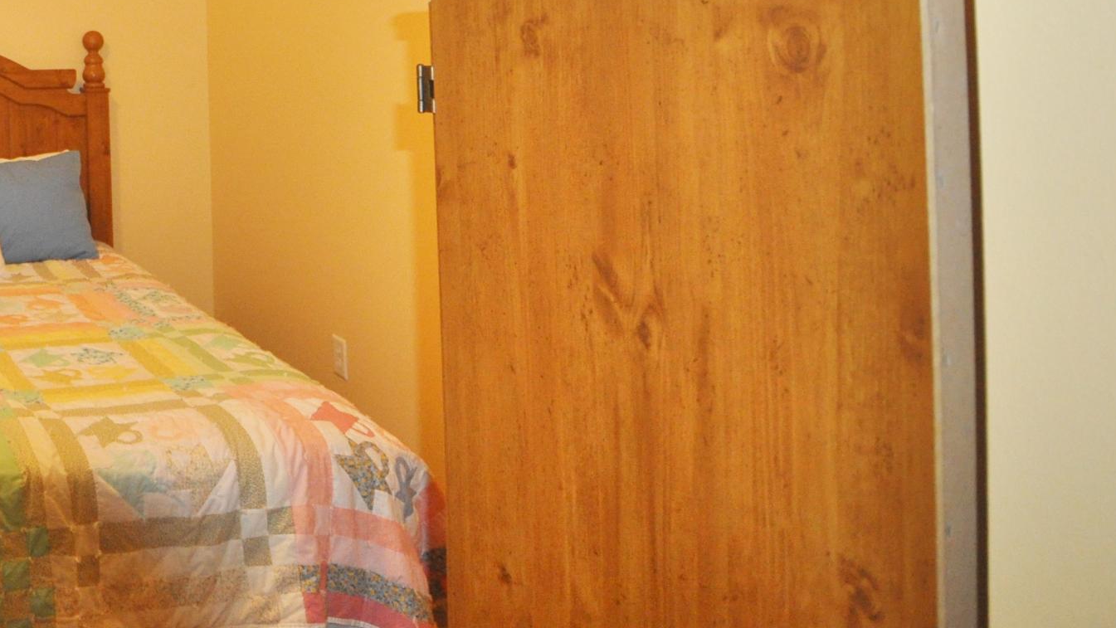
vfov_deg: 31.3
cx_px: -124
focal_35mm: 35
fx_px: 1036
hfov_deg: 43.3
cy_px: 7
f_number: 3.5
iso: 800
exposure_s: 1/60
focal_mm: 10
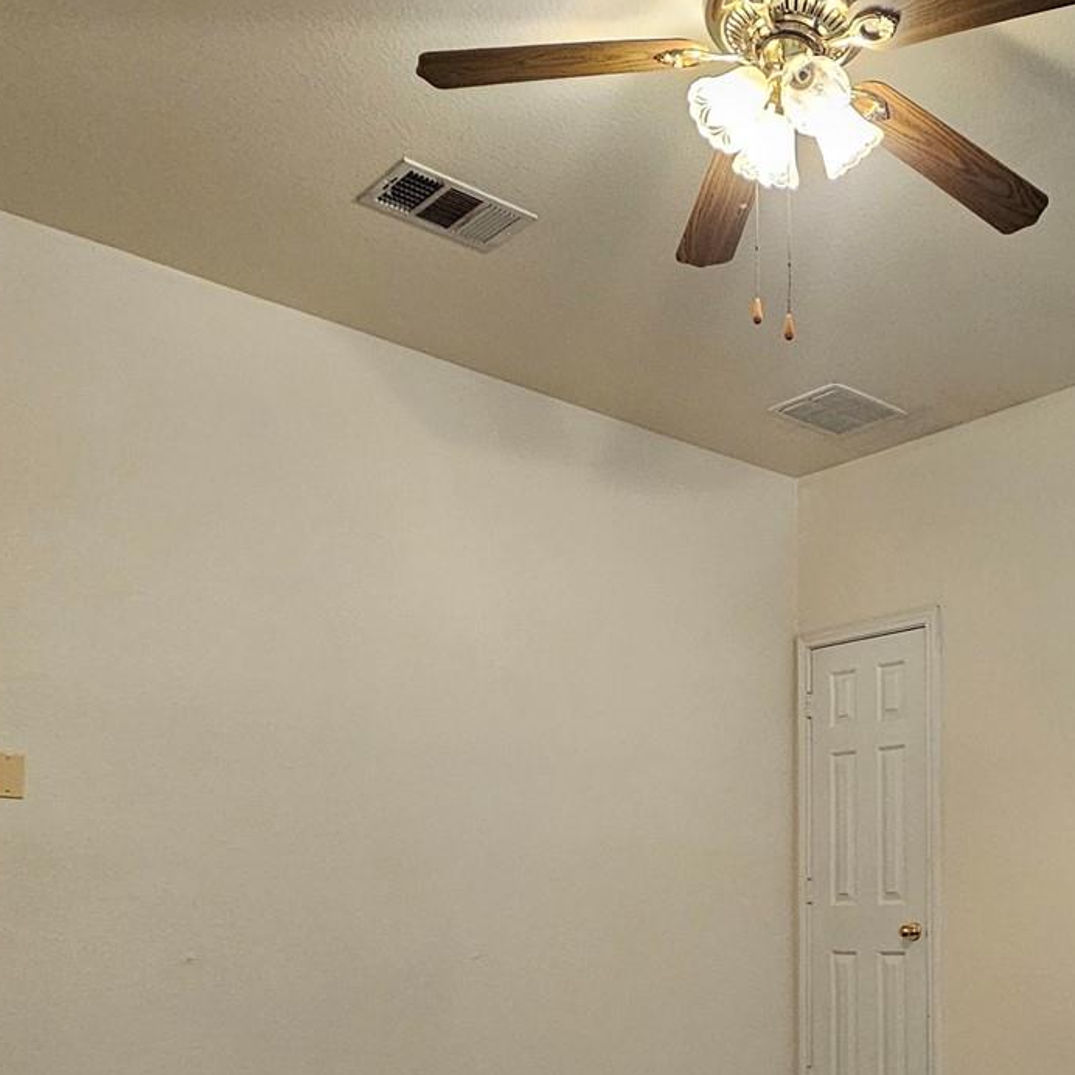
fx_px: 1195
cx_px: 923
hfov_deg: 44.9
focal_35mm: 34
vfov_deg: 45.2
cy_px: 906
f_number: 2.2
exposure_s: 1/40
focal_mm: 2.2
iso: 320
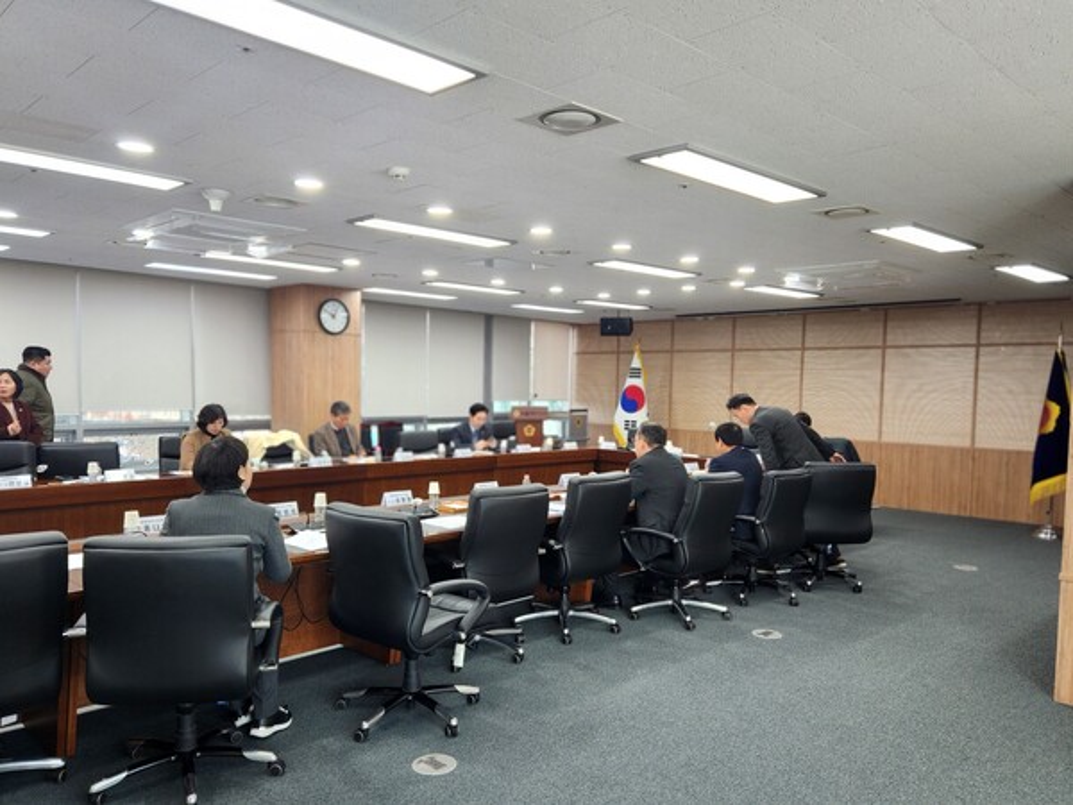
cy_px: 402
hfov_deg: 73.9
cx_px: 536
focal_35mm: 23
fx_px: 713
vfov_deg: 58.9
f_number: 1.8
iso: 100
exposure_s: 1/120
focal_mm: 5.4
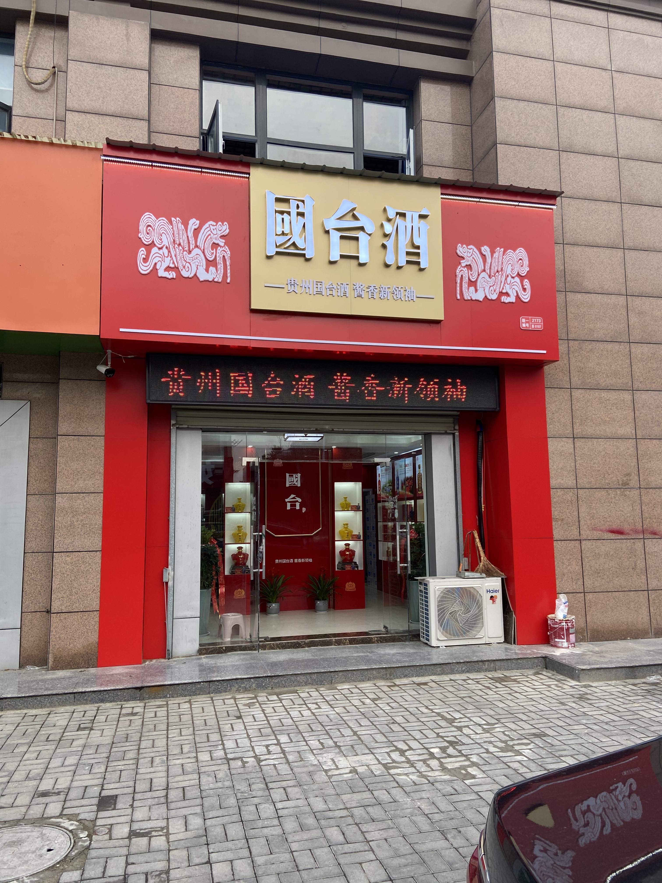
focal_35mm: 26
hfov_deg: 53.1
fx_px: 663
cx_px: 331
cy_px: 442
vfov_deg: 67.3
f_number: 1.8
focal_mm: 4.25
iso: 32
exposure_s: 1/145
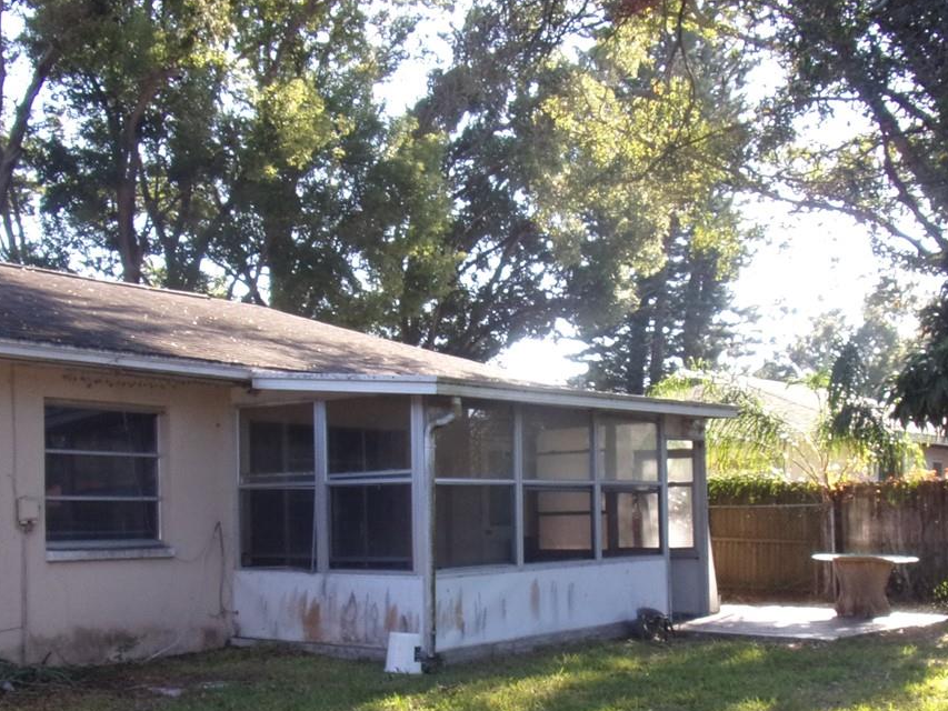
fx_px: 1233
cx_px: 437
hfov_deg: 42.0
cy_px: 512
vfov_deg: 31.7
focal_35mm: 45
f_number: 3.3
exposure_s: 1/120
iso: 80
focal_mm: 4.3
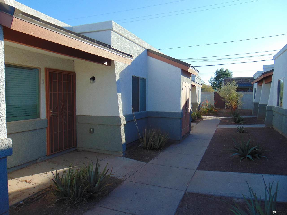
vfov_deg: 54.9
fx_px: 207
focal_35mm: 25
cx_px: 144
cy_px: 108
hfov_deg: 69.4
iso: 80
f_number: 3
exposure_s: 1/640
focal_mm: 4.5
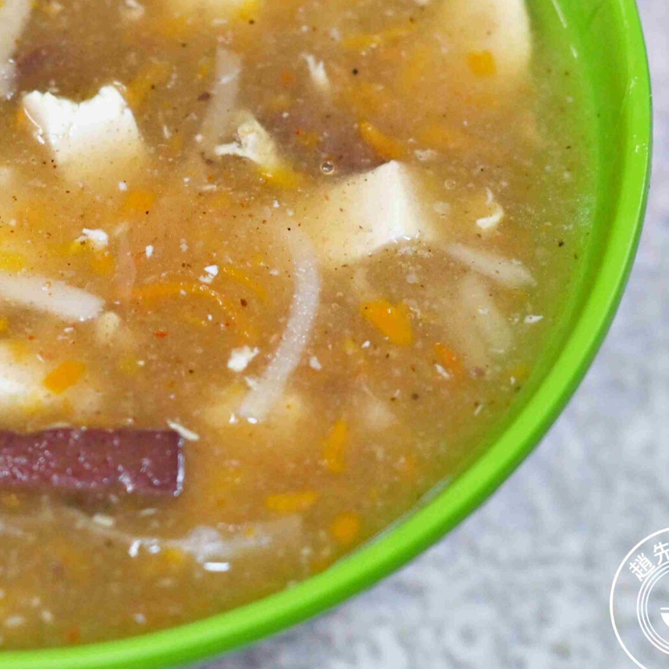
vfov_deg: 11.0
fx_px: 3477
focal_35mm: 159
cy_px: 176
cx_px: -33
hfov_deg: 10.9
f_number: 3.2
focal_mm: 50
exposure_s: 1/160
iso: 720
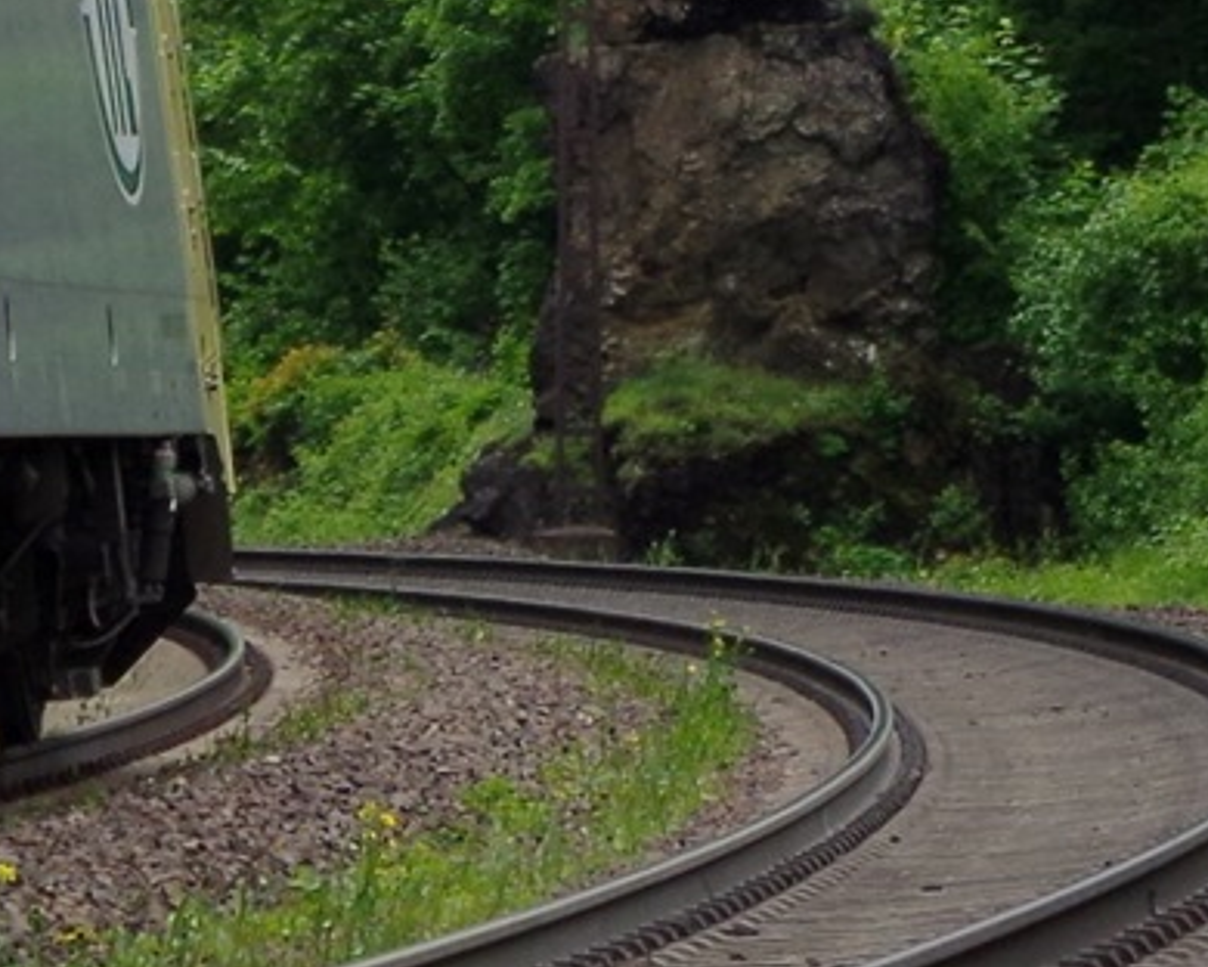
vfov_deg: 7.6
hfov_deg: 9.5
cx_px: -31
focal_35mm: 202
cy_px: 48
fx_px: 7222
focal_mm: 55
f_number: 8
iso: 400
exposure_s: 1/320
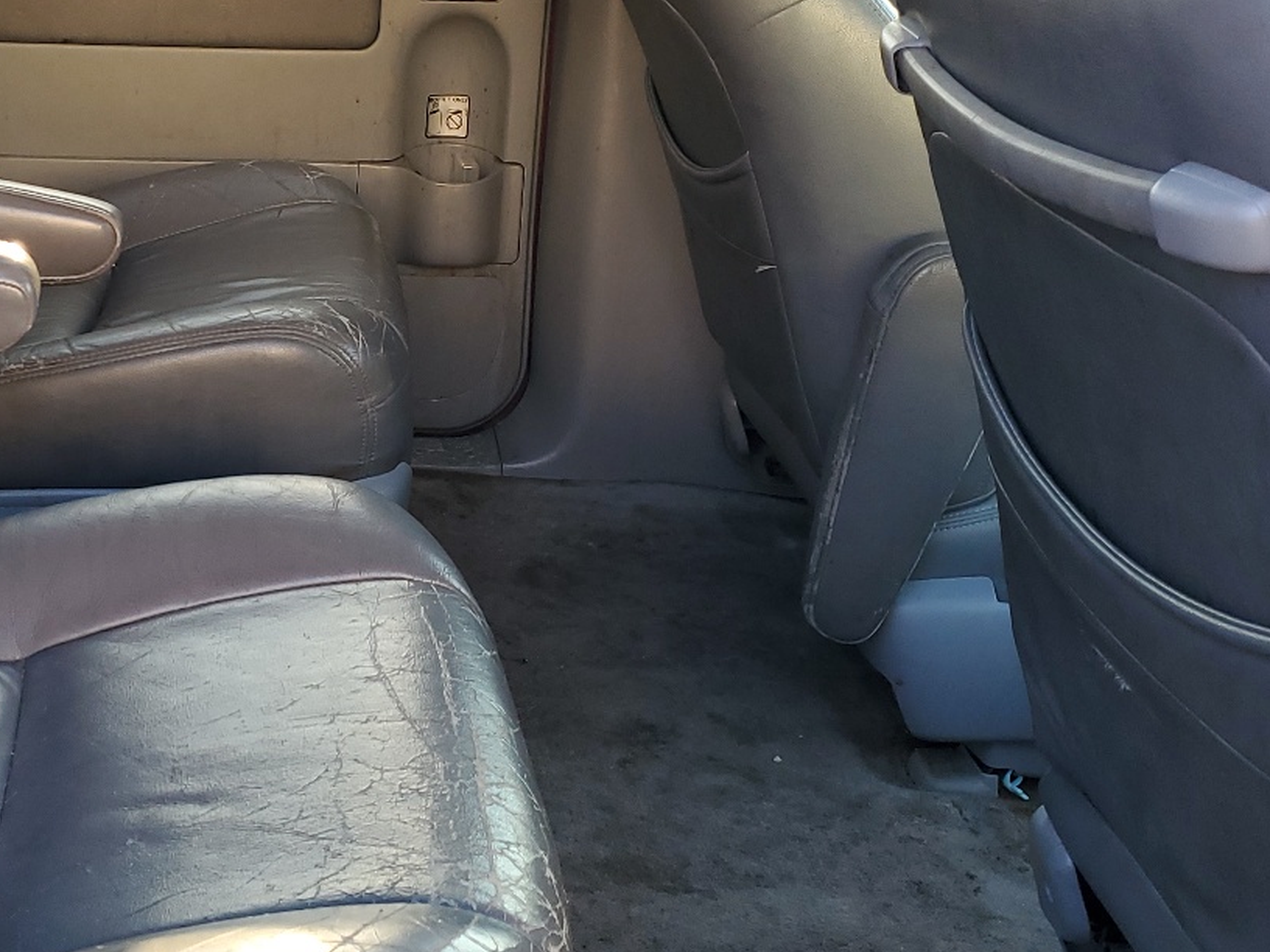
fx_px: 1871
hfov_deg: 36.1
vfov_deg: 28.2
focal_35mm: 51
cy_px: 249
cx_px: 230
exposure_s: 1/120
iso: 57
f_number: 1.5
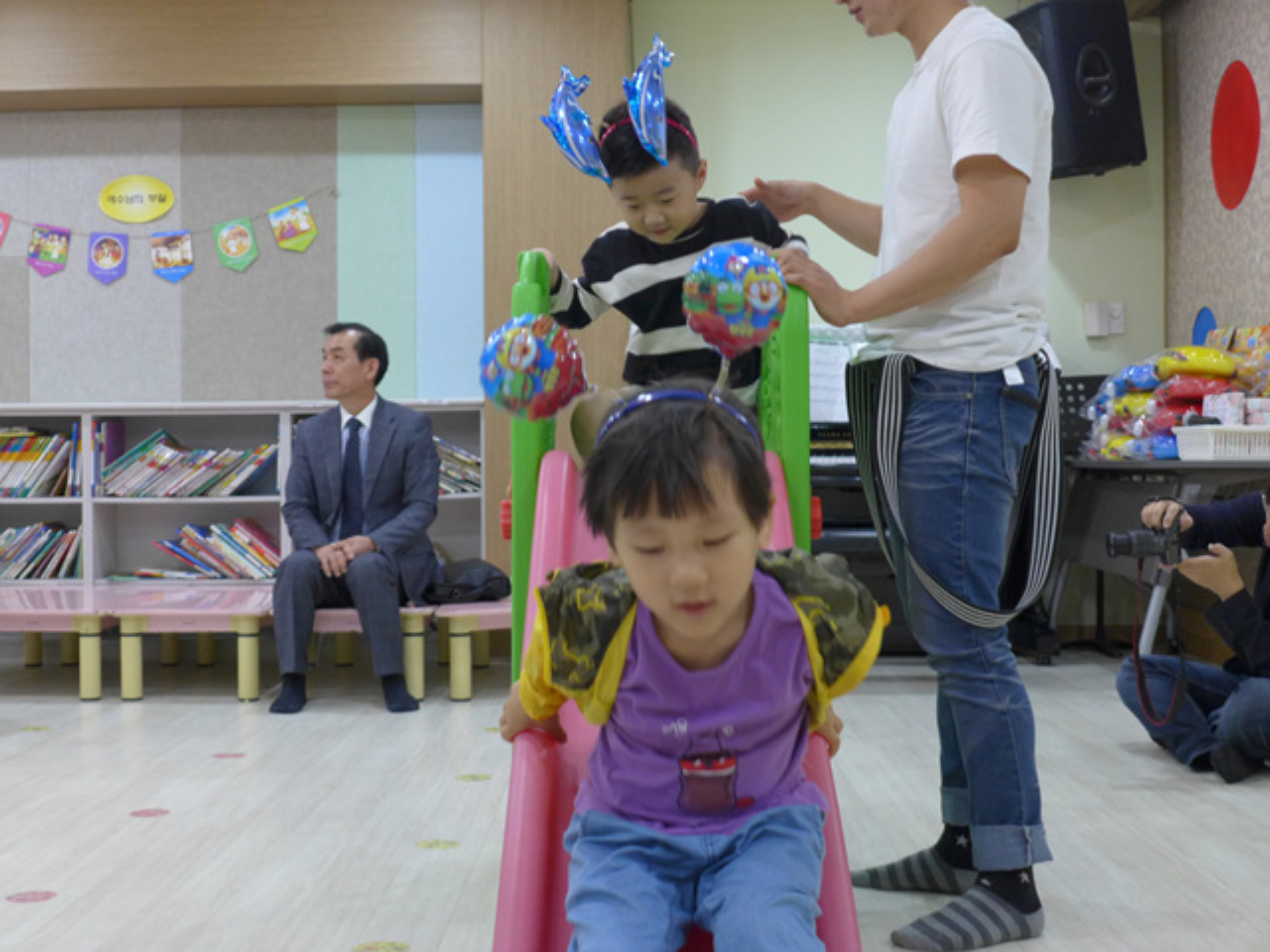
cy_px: 476
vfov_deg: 30.9
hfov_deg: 40.4
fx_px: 1724
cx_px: 635
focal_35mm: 47
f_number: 1.8
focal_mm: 9.2
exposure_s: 1/160
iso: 320
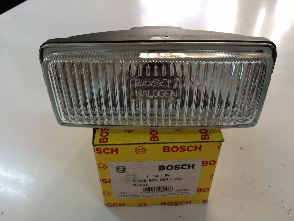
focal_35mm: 29
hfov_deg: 61.7
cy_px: 110
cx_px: 147
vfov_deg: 48.2
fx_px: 246
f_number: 2.2
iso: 80
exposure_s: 1/33
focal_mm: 4.15
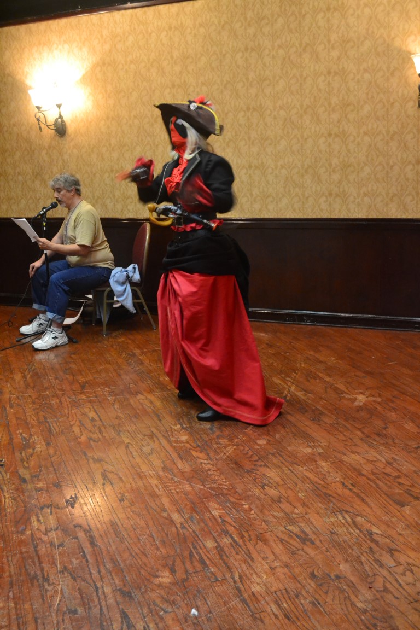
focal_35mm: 42
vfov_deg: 46.4
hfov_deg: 31.9
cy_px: 315
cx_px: 210
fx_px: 735
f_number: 4.5
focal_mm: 28
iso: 3200
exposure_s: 1/25
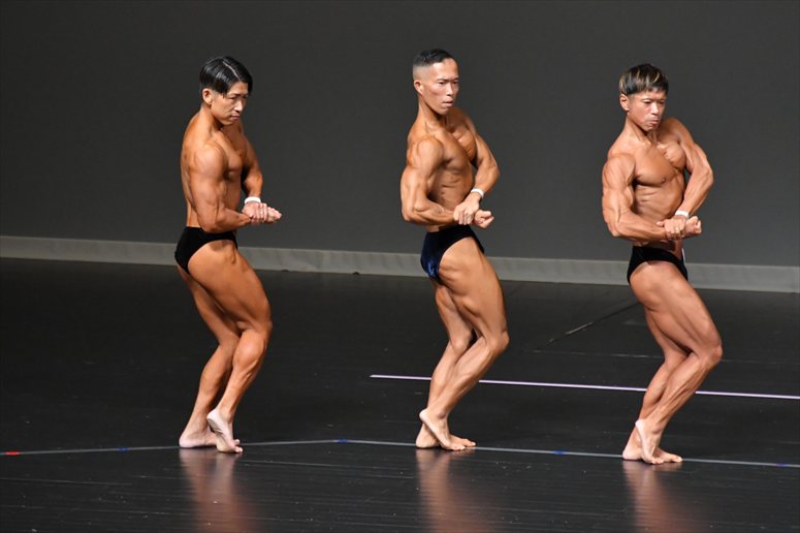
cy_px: 266
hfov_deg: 6.0
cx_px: 400
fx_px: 7663
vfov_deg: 4.0
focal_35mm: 345
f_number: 5.6
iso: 5000
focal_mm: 230
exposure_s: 1/400
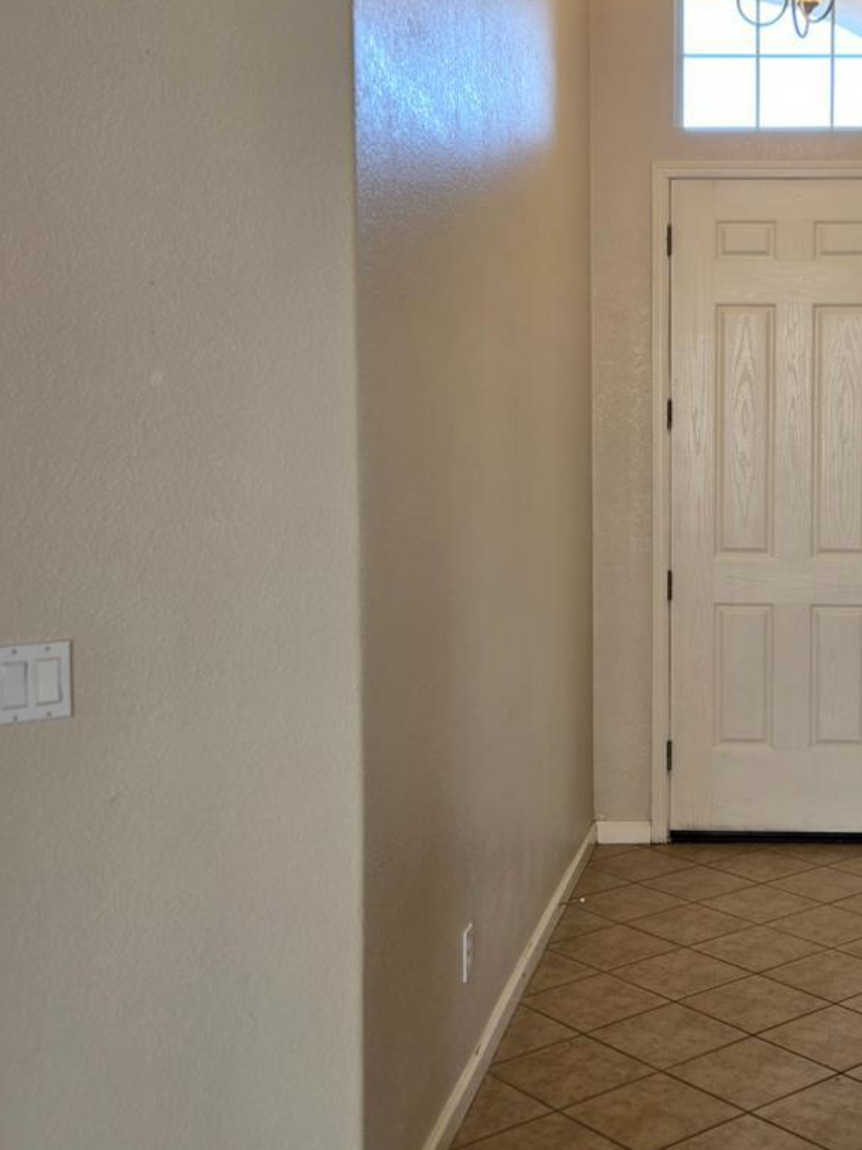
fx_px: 1495
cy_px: 489
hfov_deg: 31.0
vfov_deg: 42.0
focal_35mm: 45
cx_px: 746
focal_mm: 5.4
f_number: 1.8
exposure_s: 1/120
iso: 50
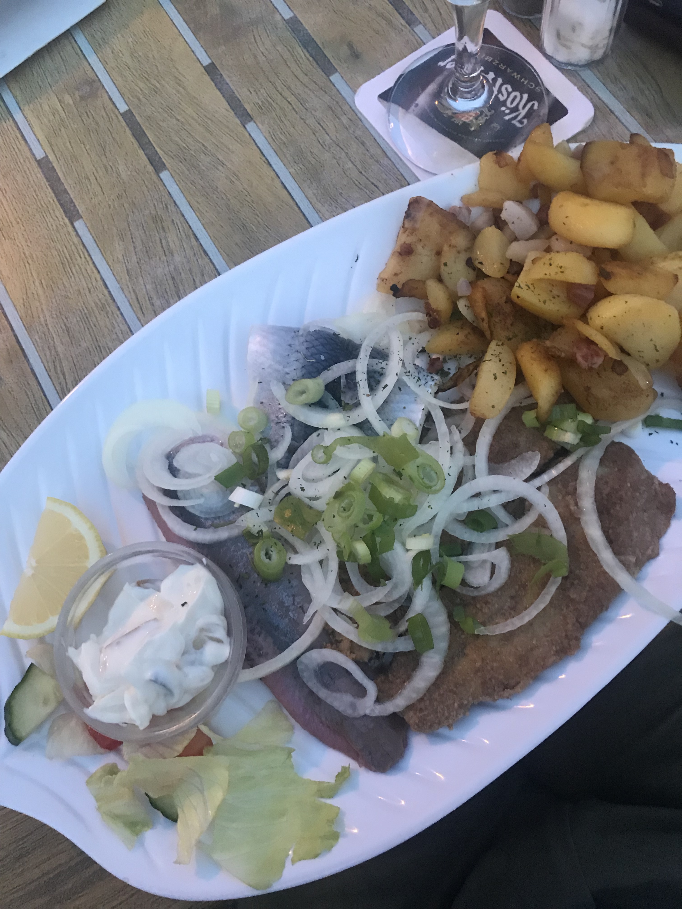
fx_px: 736
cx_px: 341
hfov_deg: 49.7
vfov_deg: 63.4
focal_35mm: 28
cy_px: 454
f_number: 1.8
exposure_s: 1/17
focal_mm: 3.99
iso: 100
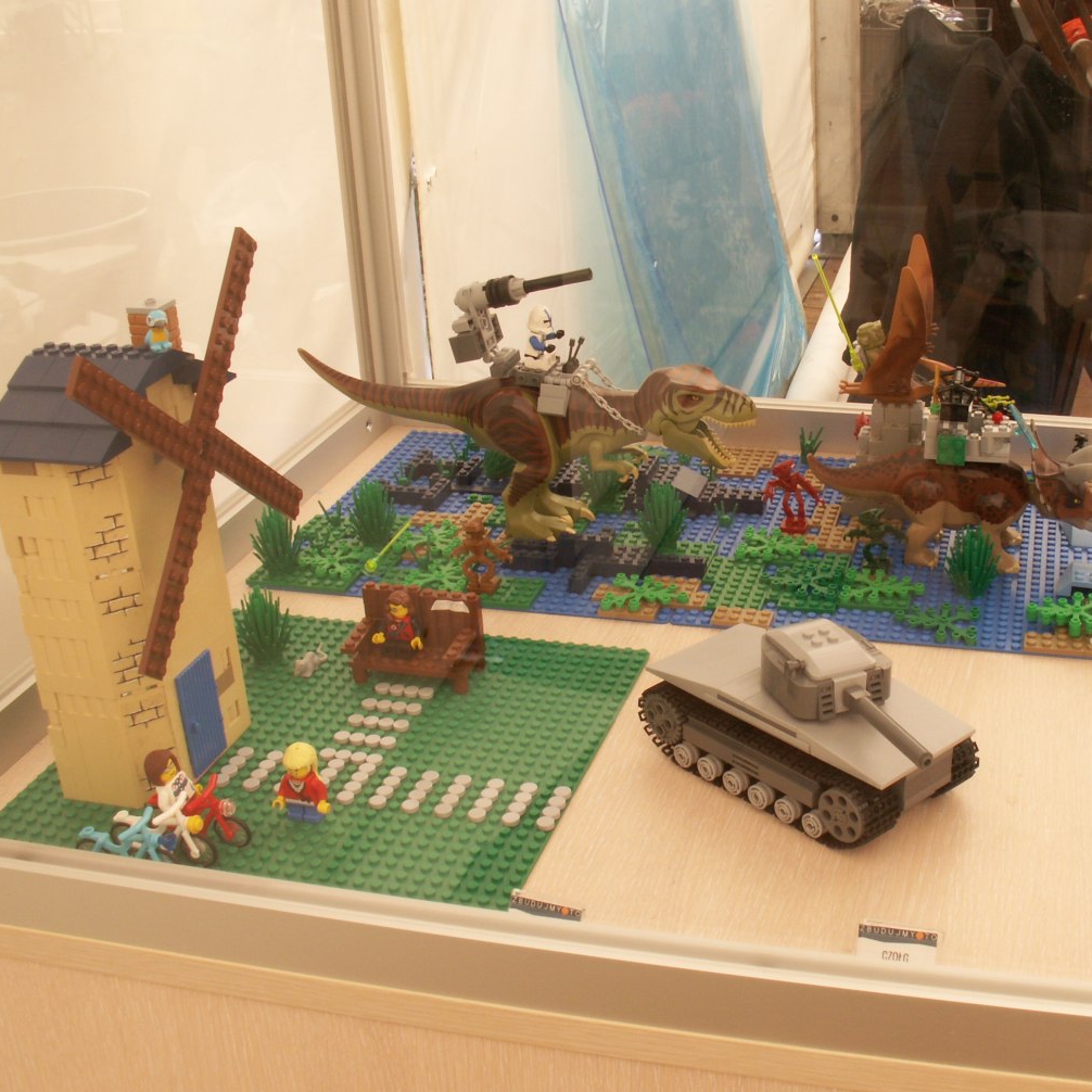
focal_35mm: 42
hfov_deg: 39.6
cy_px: 539
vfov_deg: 40.0
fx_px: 1499
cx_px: 722
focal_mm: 5.86
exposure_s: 1/13
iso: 50
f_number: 8
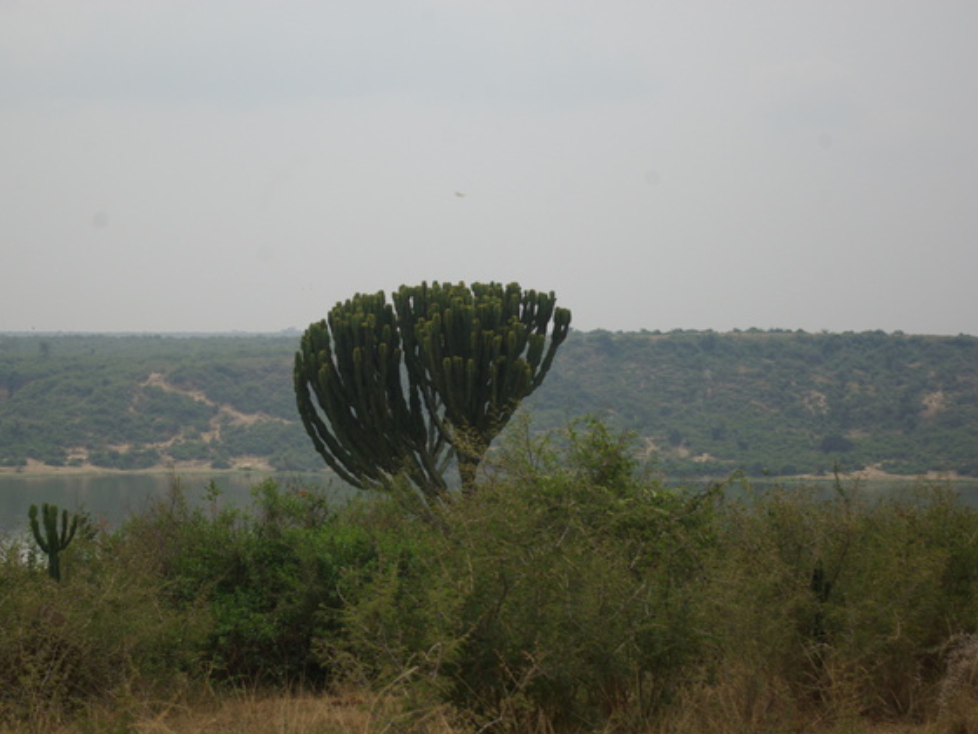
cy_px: 365
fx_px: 2559
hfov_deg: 21.6
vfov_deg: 16.3
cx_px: 427
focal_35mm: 91
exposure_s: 1/125
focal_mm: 55
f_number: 6.7
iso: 100
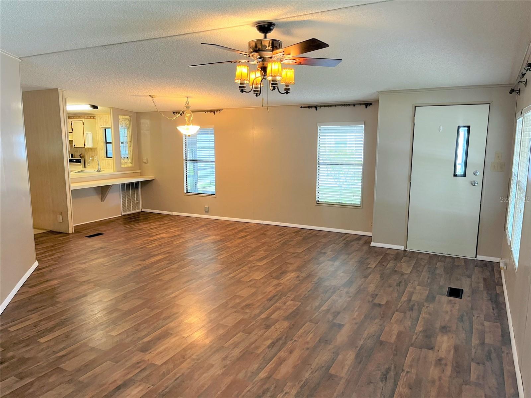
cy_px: 199
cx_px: 266
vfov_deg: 53.1
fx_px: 399
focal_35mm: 26
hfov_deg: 67.3
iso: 160
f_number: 1.6
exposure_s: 1/60
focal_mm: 5.1
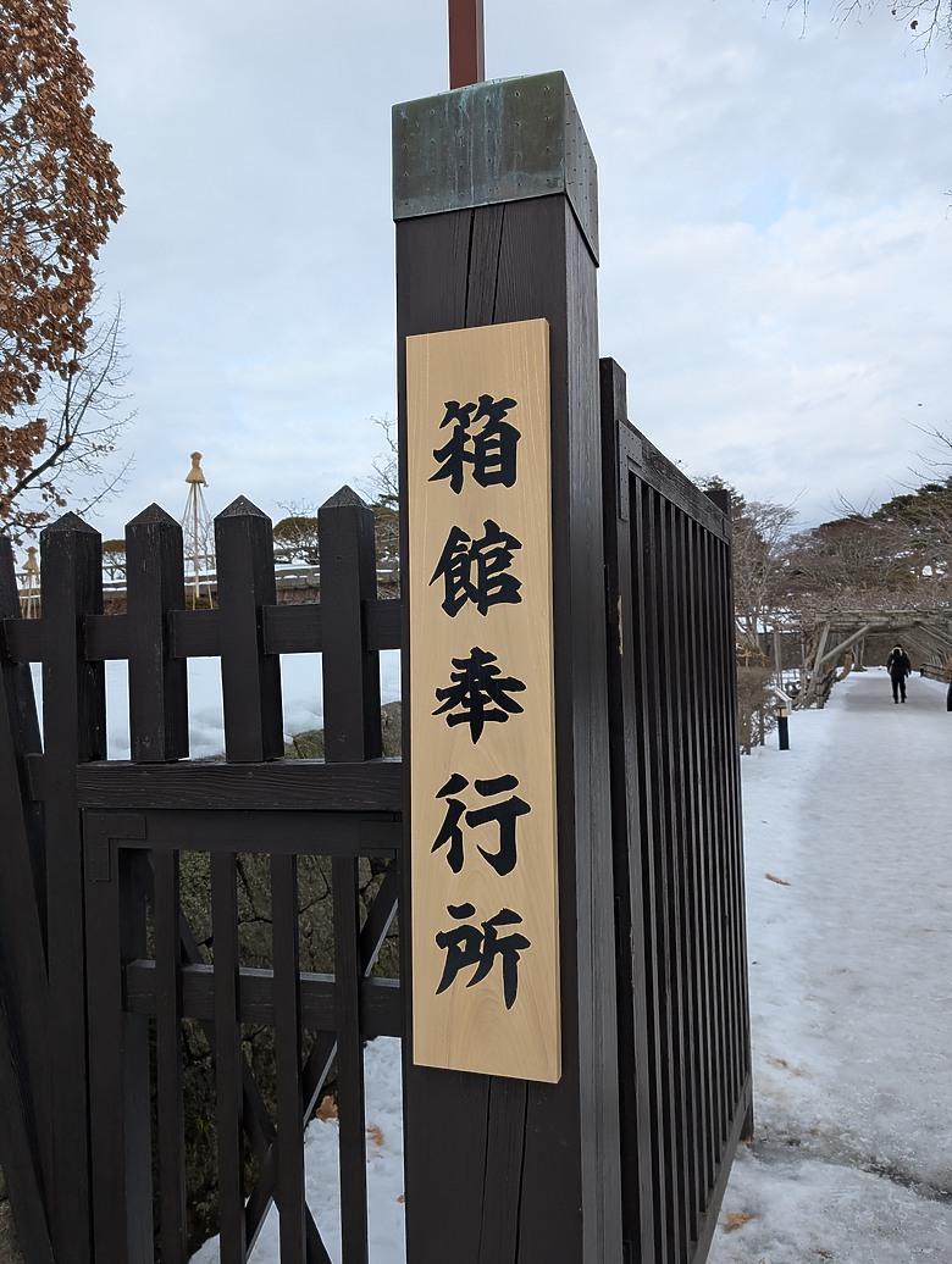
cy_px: 632
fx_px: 878
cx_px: 476
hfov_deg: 56.9
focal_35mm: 24
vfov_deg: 71.5
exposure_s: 1/374
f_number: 1.68
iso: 21
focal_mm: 6.9
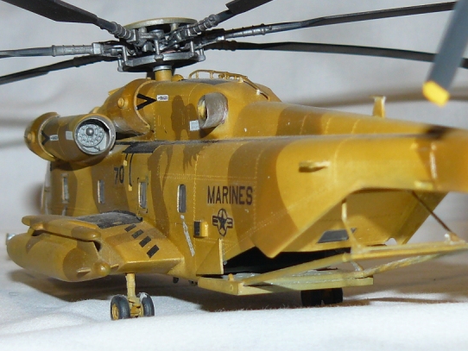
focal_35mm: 102
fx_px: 1380
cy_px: 217
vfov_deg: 14.5
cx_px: 212
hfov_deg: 19.2
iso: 100
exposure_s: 1/30
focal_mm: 8.9
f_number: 2.8
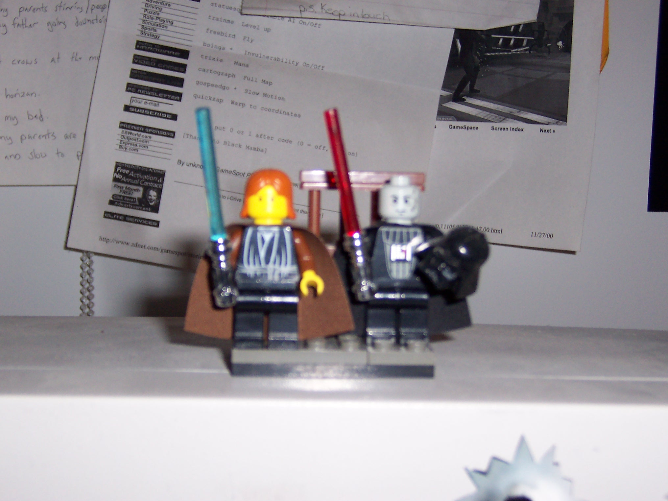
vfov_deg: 21.9
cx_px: 334
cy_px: 250
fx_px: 1293
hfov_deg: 29.0
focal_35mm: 67
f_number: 3.4
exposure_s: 1/60
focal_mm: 10.4
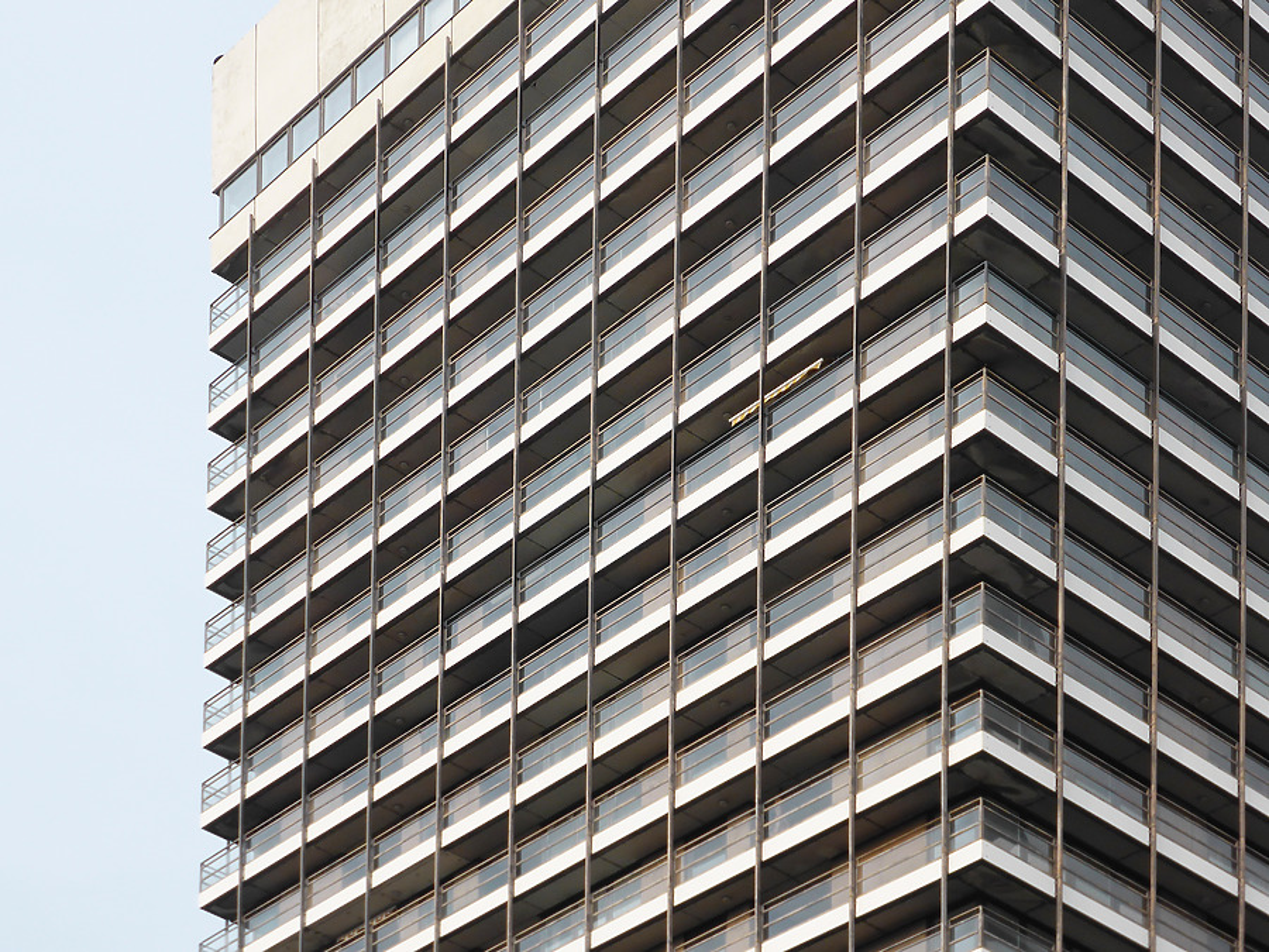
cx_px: 634
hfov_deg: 18.9
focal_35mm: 104
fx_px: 3813
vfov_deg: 14.2
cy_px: 476
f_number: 5.3
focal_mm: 17.1
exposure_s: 1/400
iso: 100
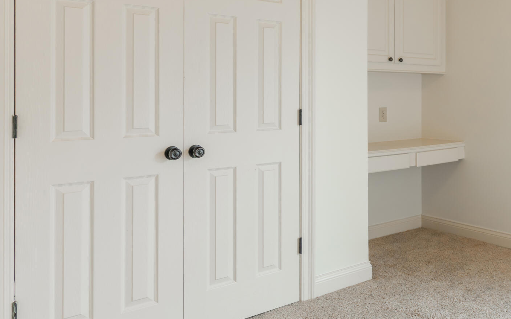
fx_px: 515
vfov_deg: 34.0
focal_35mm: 37
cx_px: 487
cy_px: 97
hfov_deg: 46.1
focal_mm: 17
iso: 500
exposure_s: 1/200
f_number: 2.8
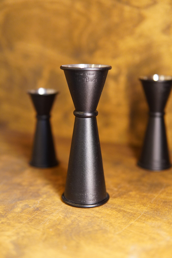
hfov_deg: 29.9
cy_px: 129
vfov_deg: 43.6
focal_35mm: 45
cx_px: 86
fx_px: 322
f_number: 2
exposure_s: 1/160
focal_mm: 30
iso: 2000
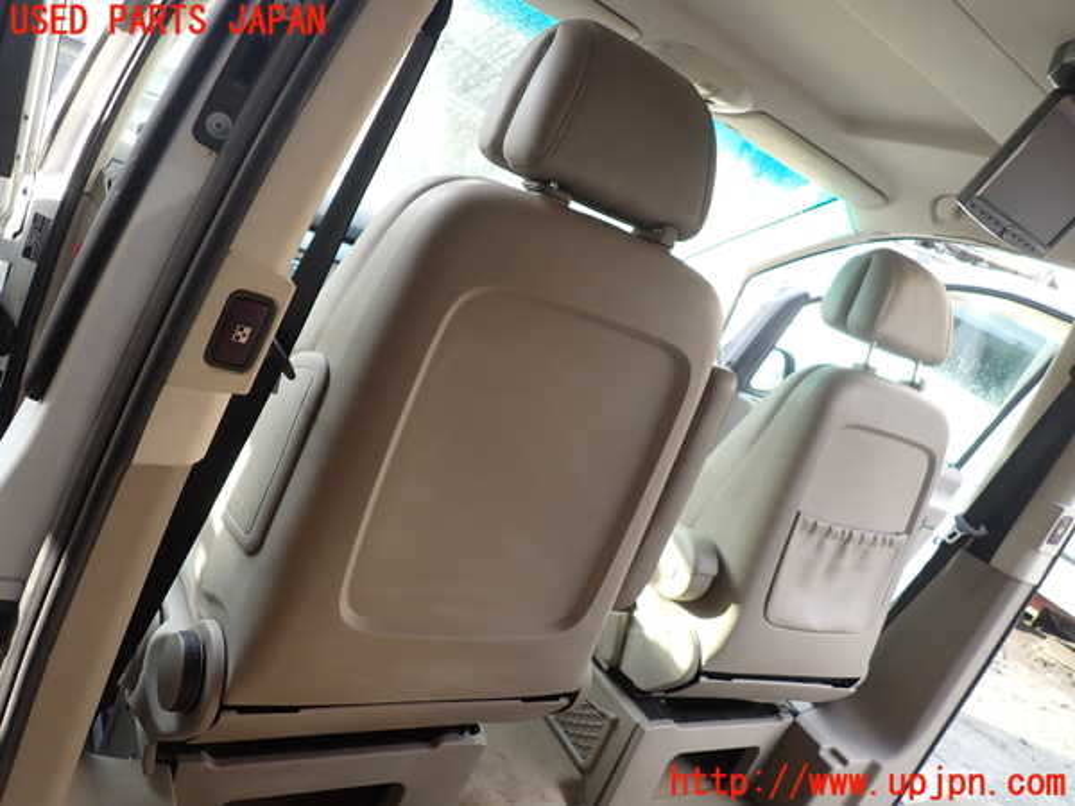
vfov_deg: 54.9
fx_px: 776
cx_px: 538
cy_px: 403
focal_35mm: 25
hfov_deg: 69.4
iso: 100
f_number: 2
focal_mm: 4.5
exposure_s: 1/80
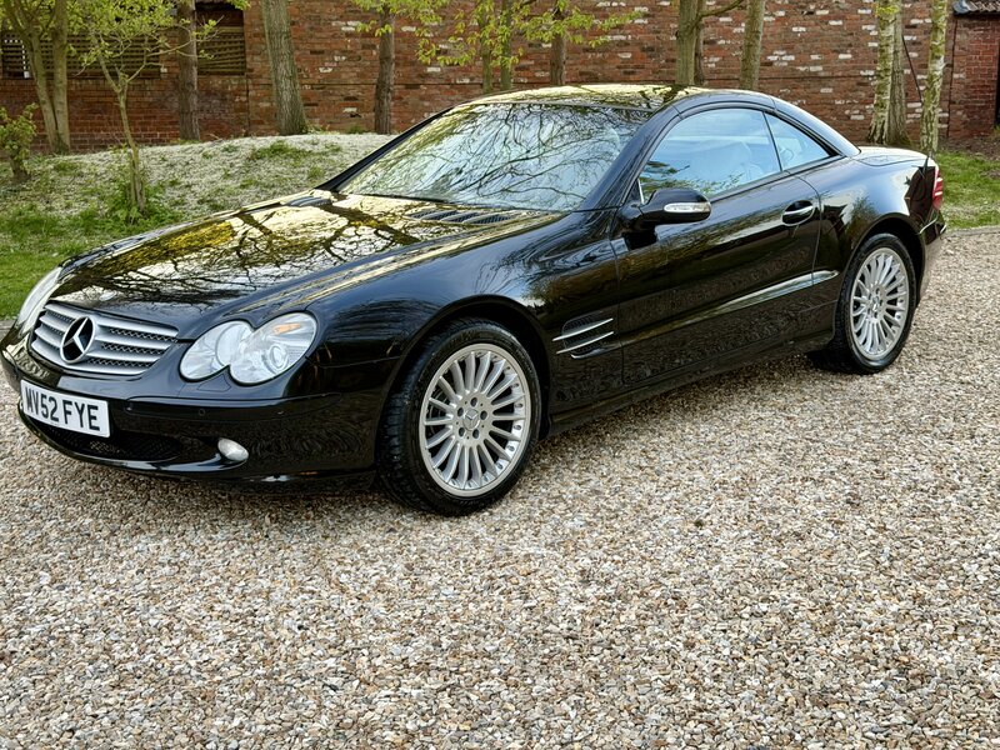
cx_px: 500
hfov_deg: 39.7
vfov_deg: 30.3
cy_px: 375
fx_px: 1387
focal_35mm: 48
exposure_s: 1/268
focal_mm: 6.76
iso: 64
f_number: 1.78
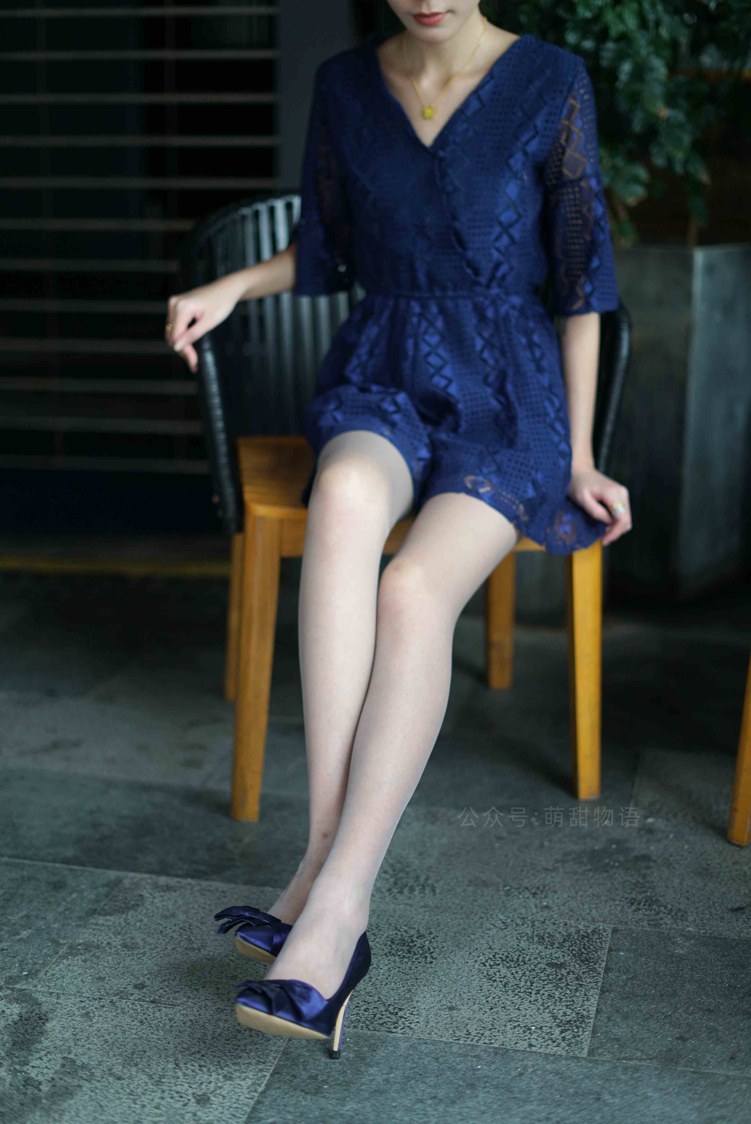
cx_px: 376
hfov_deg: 27.0
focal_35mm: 50
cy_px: 562
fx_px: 1562
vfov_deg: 39.6
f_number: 1.8
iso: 200
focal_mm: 50
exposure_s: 1/250
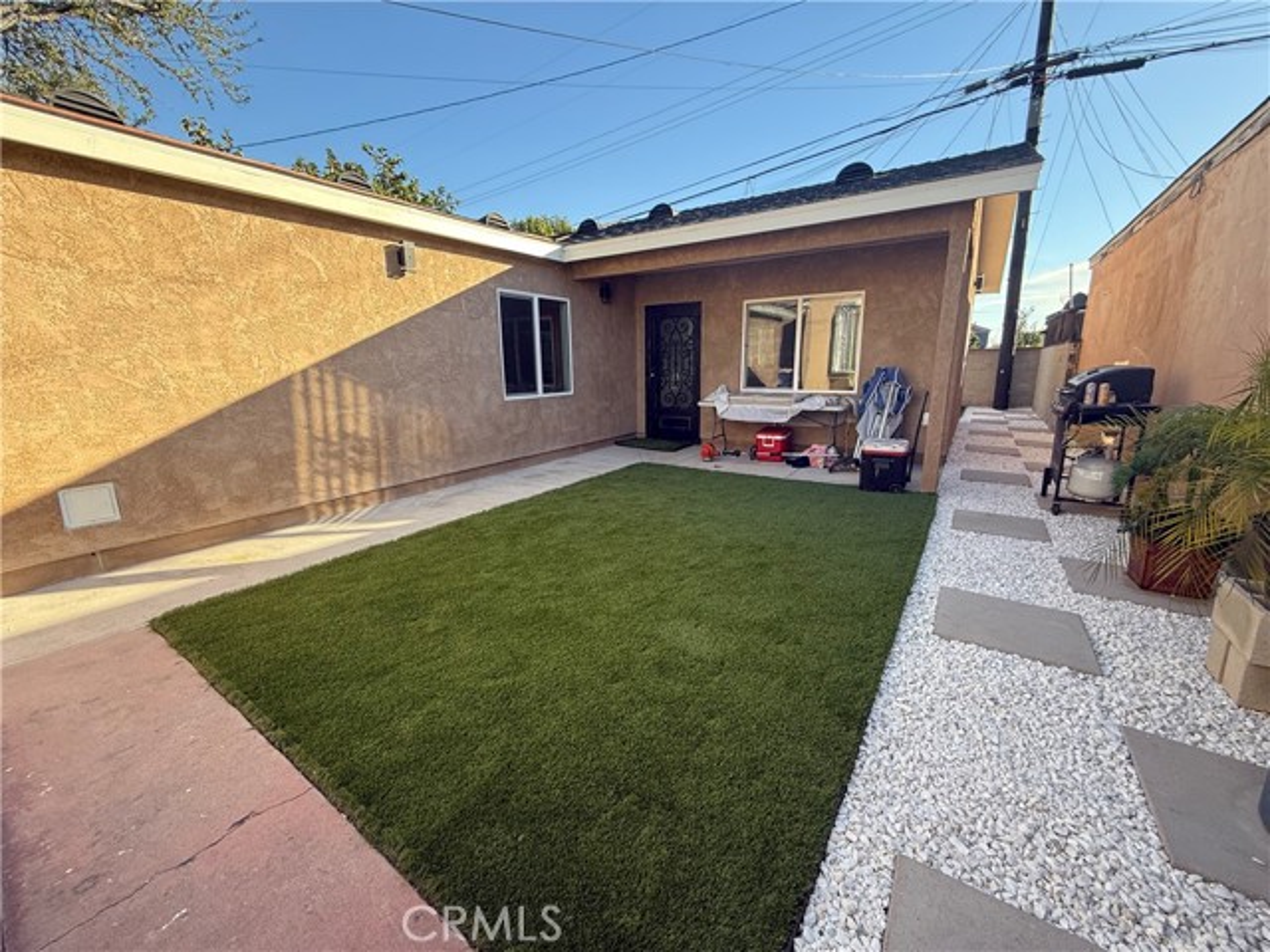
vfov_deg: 85.7
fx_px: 514
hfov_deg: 102.1
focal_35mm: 14
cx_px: 635
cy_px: 476
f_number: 2.2
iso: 64
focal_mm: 2.22
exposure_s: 1/241
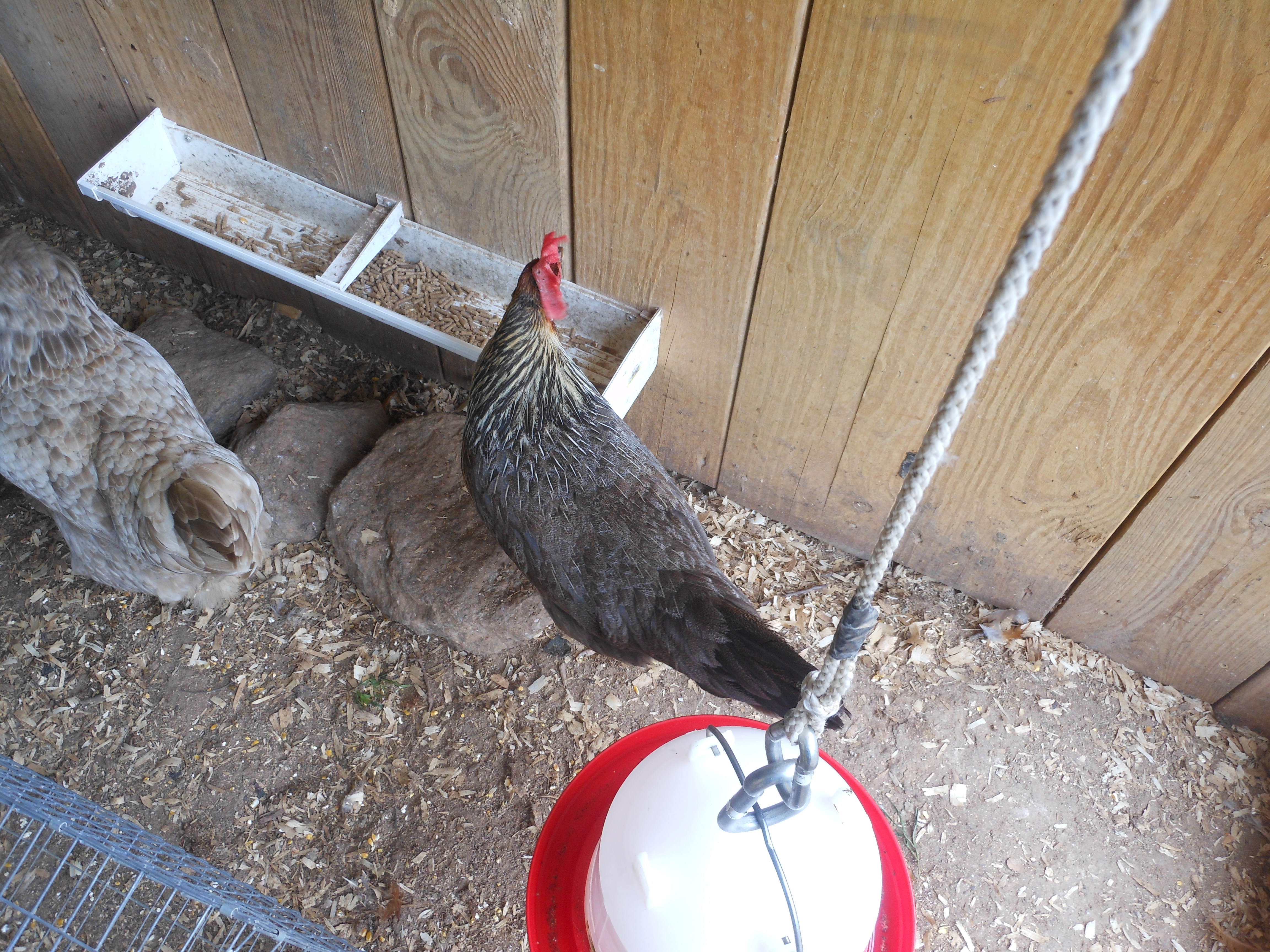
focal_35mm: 33
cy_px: 476
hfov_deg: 55.4
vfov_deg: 42.9
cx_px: 635
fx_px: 1211
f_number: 4
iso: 80
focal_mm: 5.9
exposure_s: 1/30
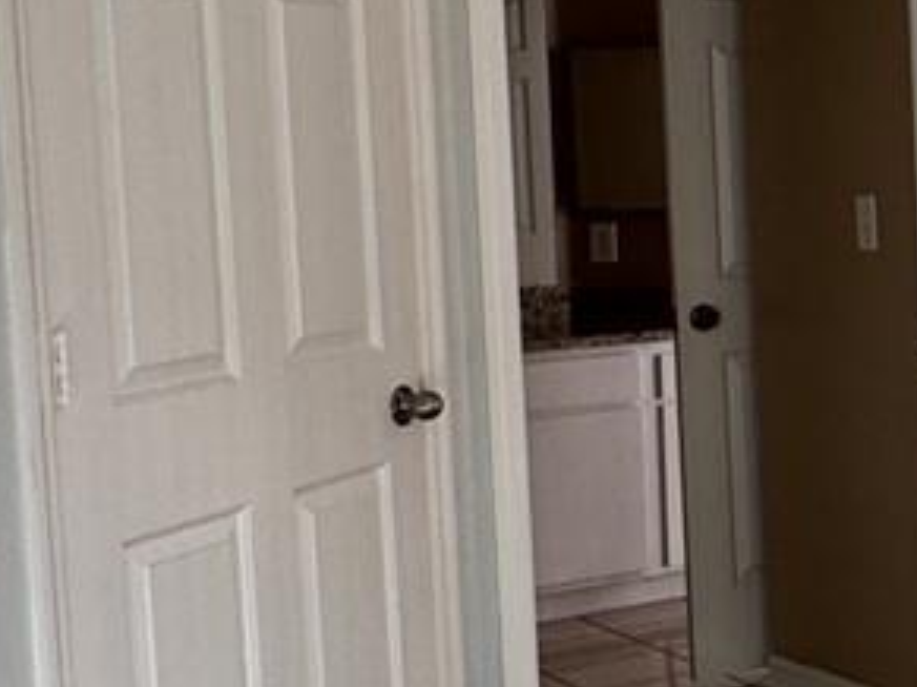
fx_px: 2039
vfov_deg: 19.1
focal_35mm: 77
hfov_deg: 20.6
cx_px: 1468
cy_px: 262
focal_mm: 2.22
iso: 64
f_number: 2.2
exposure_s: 1/99
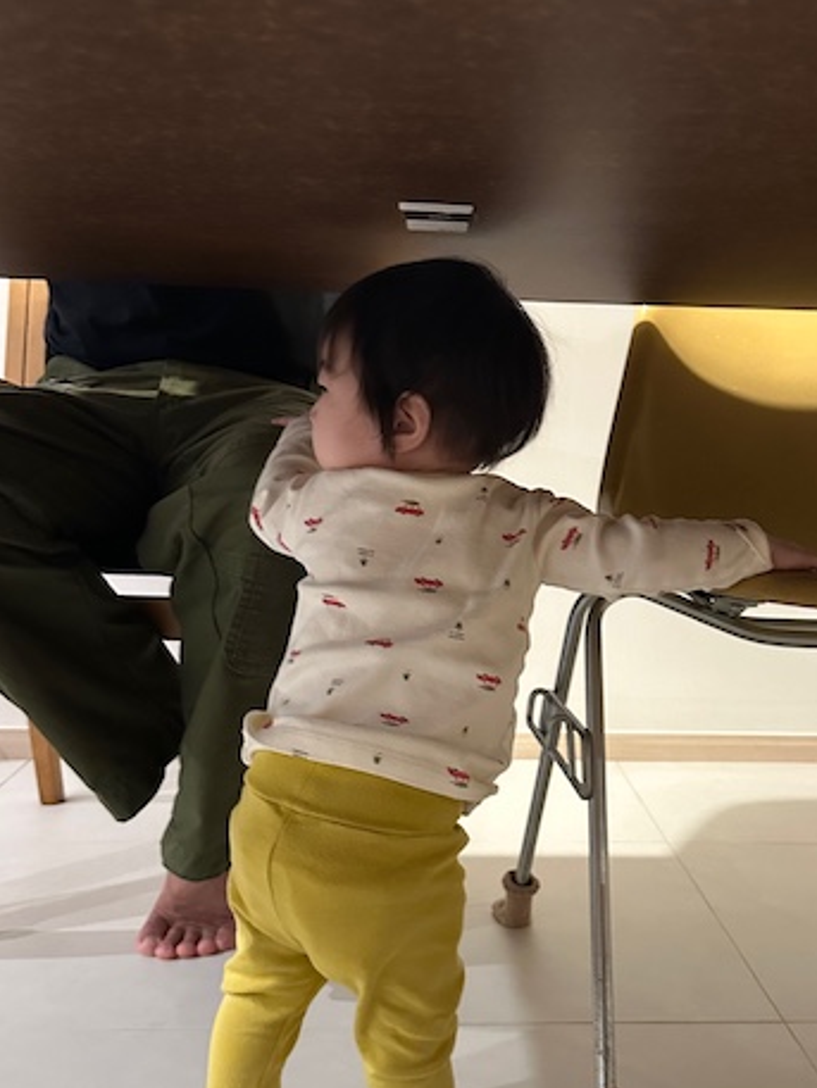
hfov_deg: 40.4
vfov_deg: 52.4
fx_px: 1101
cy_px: 637
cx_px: 514
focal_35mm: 35
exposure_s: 1/40
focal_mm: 6.86
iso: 800
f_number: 1.78
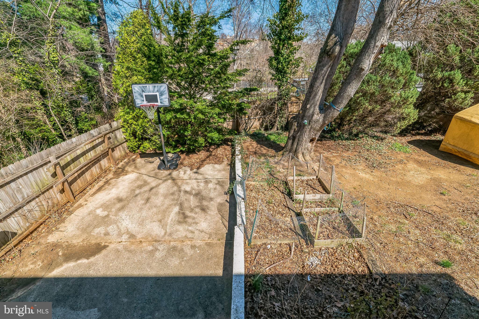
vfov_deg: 73.7
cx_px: 240
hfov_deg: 96.7
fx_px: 213
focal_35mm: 16
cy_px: 160
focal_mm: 16
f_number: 8
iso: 320
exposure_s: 1/500
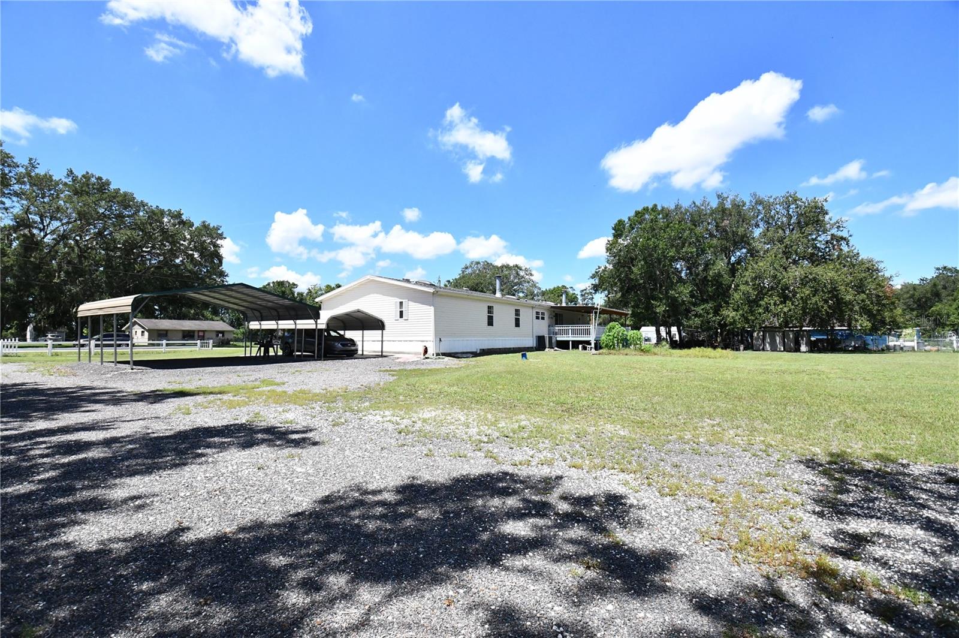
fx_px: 399
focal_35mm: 15
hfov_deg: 100.4
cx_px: 480
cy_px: 319
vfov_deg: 77.2
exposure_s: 1/8000
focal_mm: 10
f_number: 6.3
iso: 2200
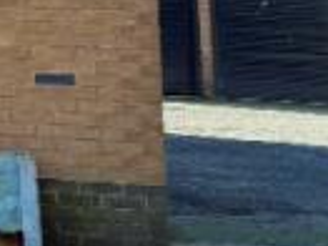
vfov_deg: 7.5
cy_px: -296
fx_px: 1780
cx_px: -886
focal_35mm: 188
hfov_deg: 7.8
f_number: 1.78
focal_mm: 6.76
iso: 80
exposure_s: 1/176
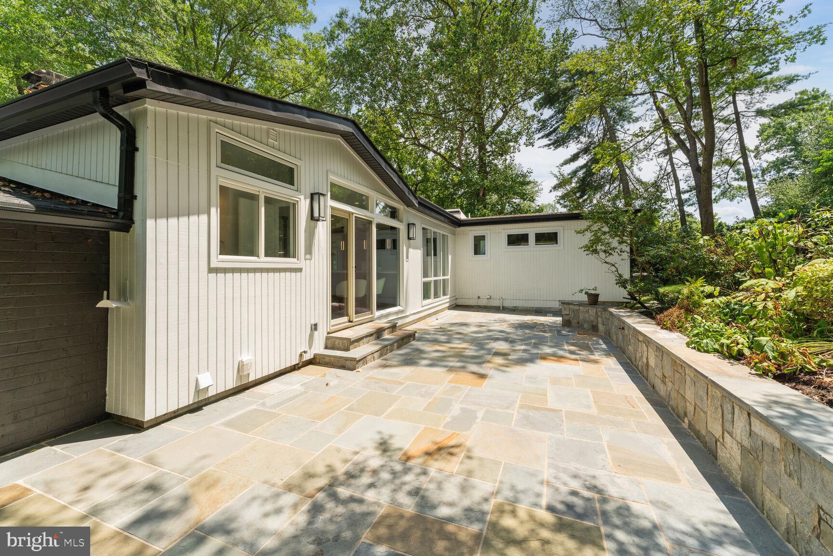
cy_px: 278
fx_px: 324
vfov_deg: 81.2
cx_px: 416
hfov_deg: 104.3
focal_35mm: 14
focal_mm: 14
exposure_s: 1/250
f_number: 8
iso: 200
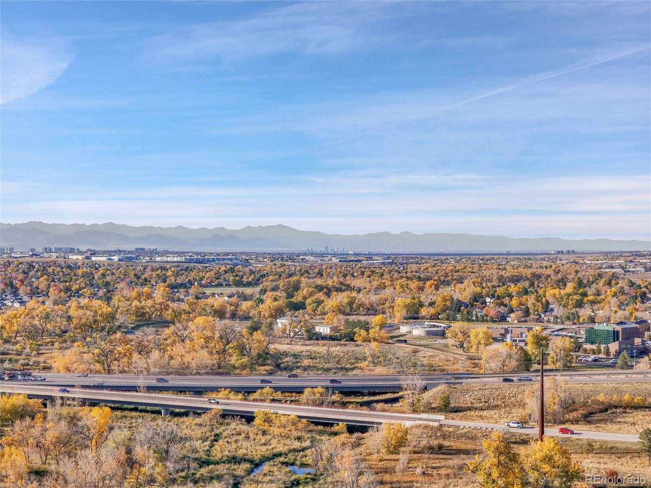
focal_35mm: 70
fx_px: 1316
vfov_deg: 21.0
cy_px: 244
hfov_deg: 27.8
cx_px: 326
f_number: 2.8
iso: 100
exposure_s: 1/1250
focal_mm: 19.35
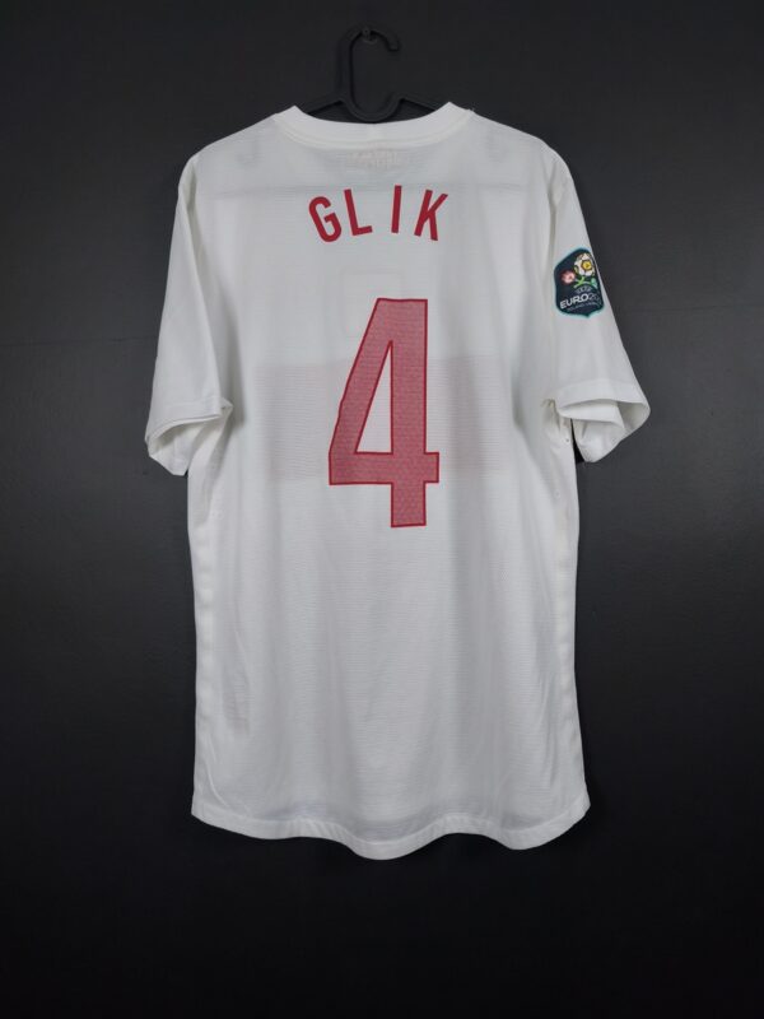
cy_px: 510
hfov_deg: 58.9
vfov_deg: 73.9
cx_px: 382
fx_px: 677
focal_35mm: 23
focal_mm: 6.57
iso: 400
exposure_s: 1/160
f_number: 1.6
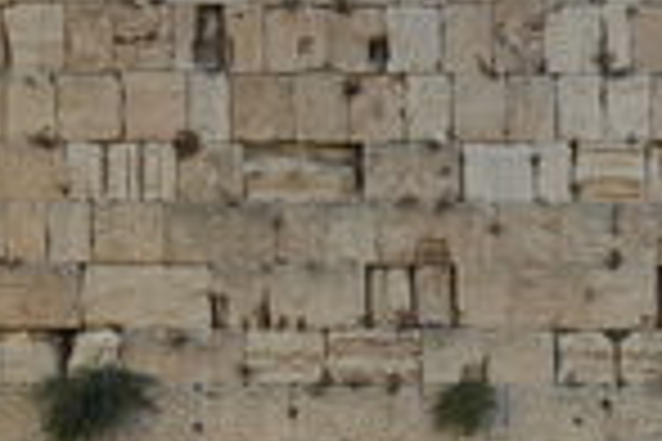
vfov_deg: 11.8
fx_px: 2096
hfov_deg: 17.7
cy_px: 513
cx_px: 603
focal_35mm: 114
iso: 1000
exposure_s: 1/160
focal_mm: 28
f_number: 4
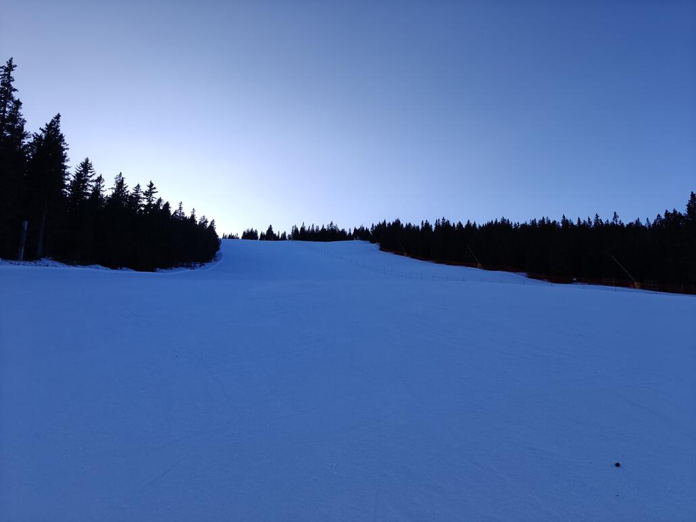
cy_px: 261
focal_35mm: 23
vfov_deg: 58.9
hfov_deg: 73.9
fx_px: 463
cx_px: 348
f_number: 1.6
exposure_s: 1/1590
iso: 50
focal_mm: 6.06
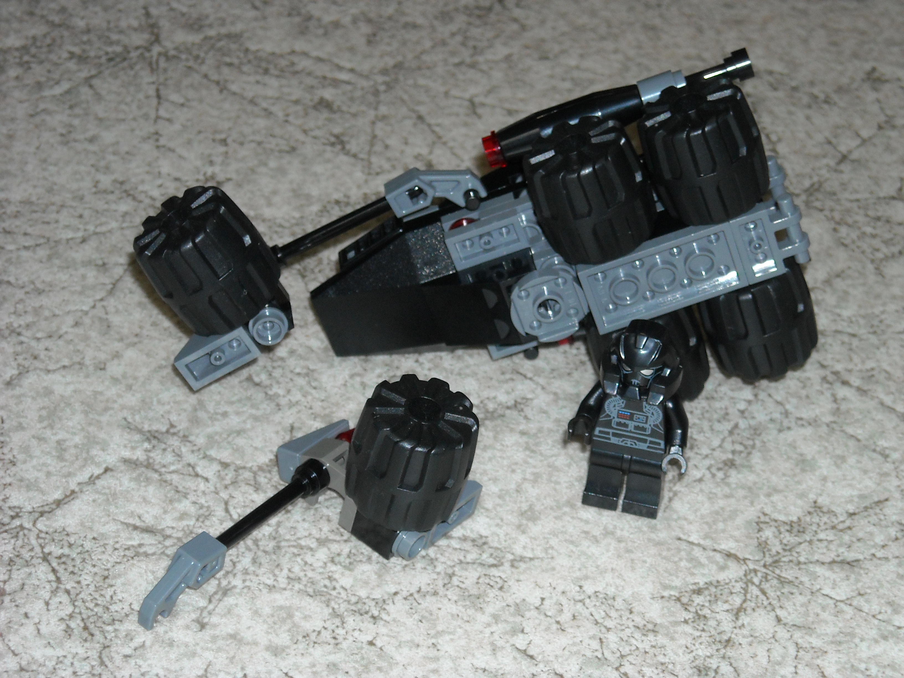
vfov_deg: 14.1
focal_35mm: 105
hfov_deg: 18.7
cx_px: 452
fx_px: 2742
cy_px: 339
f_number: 4.7
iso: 200
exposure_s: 1/125
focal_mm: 17.1
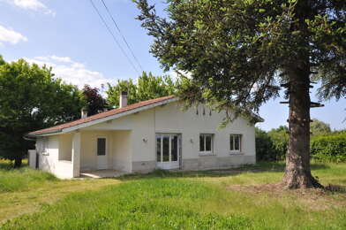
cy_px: 115
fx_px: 288
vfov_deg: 43.5
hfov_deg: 62.0
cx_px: 173
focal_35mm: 30
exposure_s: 1/400
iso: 400
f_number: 10
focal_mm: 20
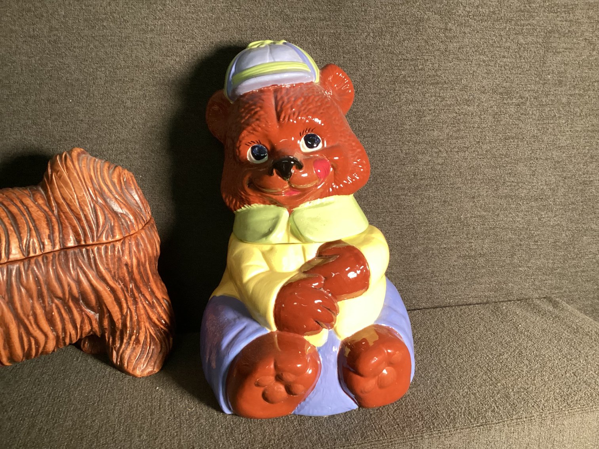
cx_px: 300
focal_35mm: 31
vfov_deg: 45.4
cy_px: 224
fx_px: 536
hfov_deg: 58.3
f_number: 2.4
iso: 320
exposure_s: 1/60
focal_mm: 3.3
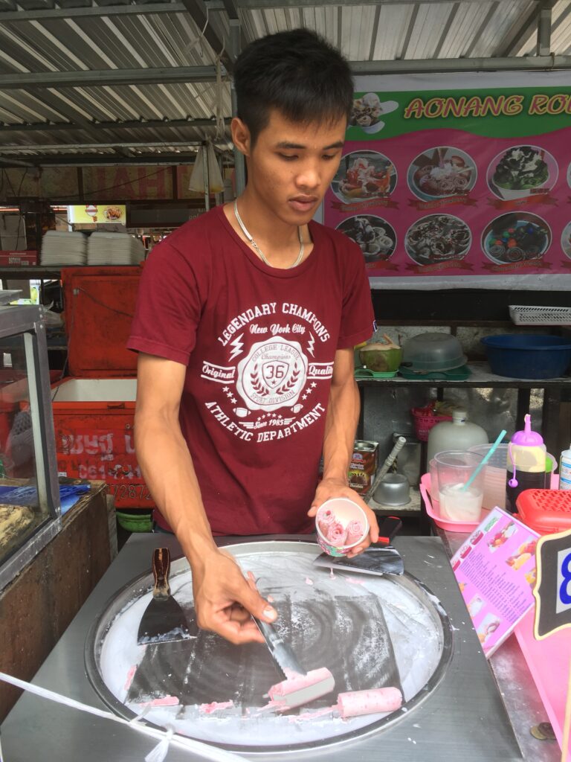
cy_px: 381
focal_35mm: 29
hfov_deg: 48.2
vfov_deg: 61.7
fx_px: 638
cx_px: 286
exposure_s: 1/100
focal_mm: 4.15
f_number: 2.2
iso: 25
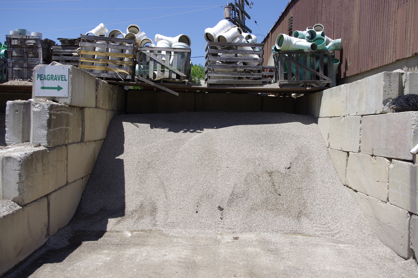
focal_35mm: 36
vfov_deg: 36.8
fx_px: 417
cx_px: 209
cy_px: 139
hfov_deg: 53.2
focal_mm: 24.38
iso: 200
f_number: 5.6
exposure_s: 1/1000
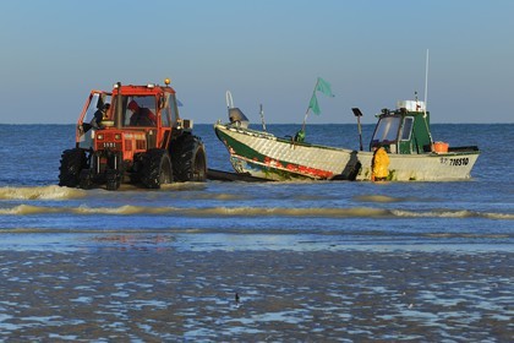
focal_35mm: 190
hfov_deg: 10.8
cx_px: 257
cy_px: 172
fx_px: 2713
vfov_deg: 7.2
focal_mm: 190
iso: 400
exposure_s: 1/250
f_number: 14
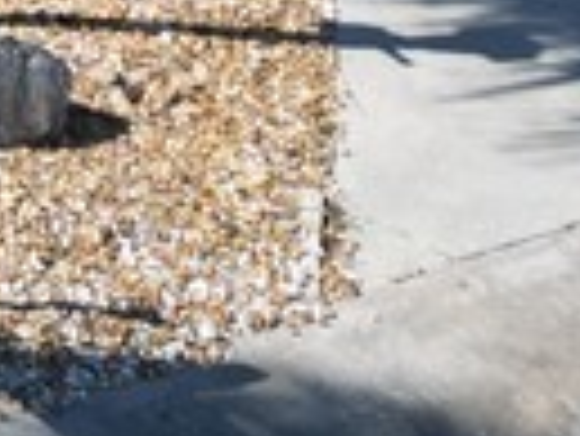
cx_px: -989
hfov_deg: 8.9
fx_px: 3203
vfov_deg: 6.8
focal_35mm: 191
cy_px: -1038
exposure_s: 1/3000
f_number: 1.7
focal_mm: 6.72
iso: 130
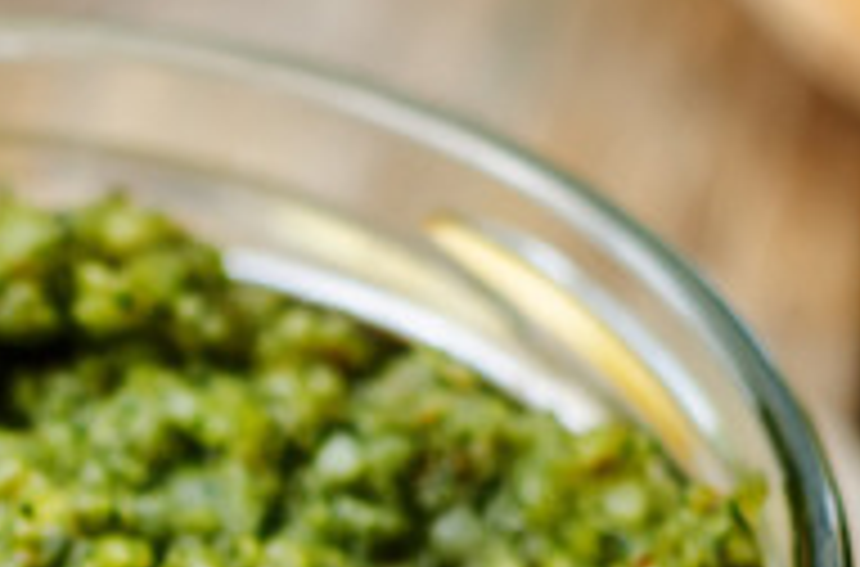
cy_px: 1082
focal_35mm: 307
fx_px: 7310
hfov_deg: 6.6
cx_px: -608
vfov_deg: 4.4
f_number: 4.5
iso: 100
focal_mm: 50
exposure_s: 1/20
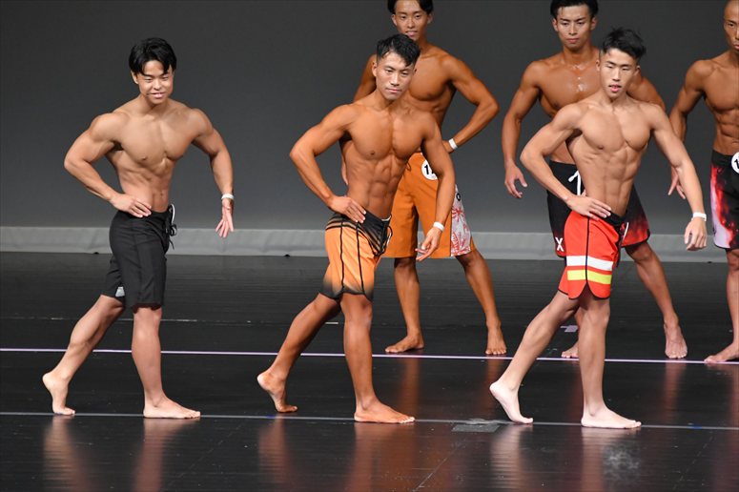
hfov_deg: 6.0
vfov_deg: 4.0
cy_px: 246
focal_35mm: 345
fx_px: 7079
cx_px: 370
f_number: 5.6
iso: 4000
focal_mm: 230
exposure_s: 1/400
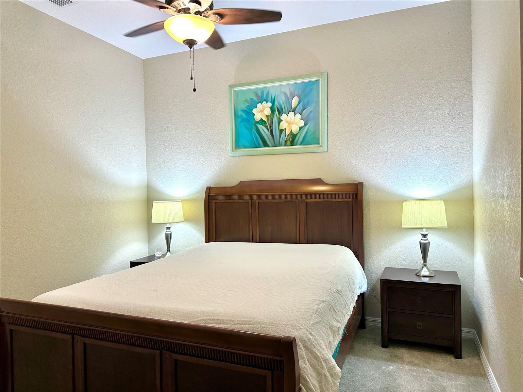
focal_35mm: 24
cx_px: 262
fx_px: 363
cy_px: 196
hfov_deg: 71.6
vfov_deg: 56.8
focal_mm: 6.86
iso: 160
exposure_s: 1/60
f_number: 1.78
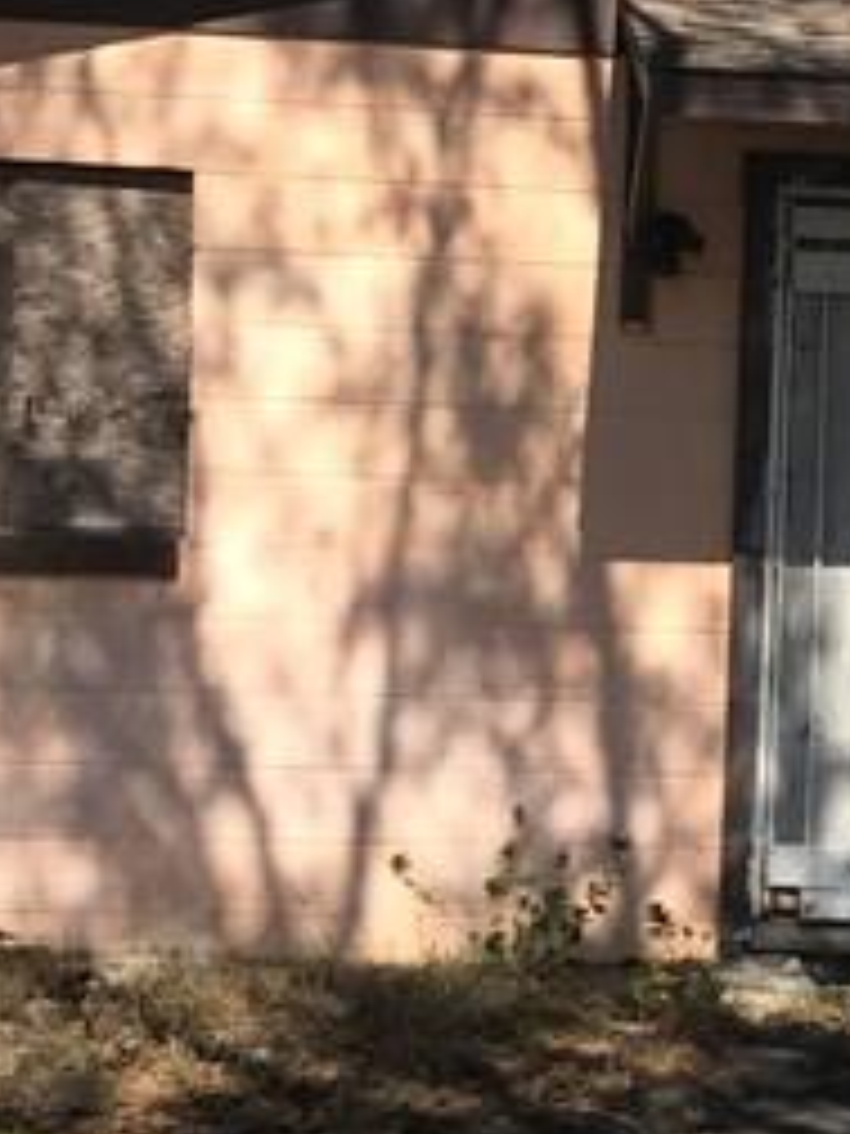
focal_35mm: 114
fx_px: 3732
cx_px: 1057
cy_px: 603
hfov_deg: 12.6
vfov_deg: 17.3
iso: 20
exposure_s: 1/2128
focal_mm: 3.99
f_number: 1.8
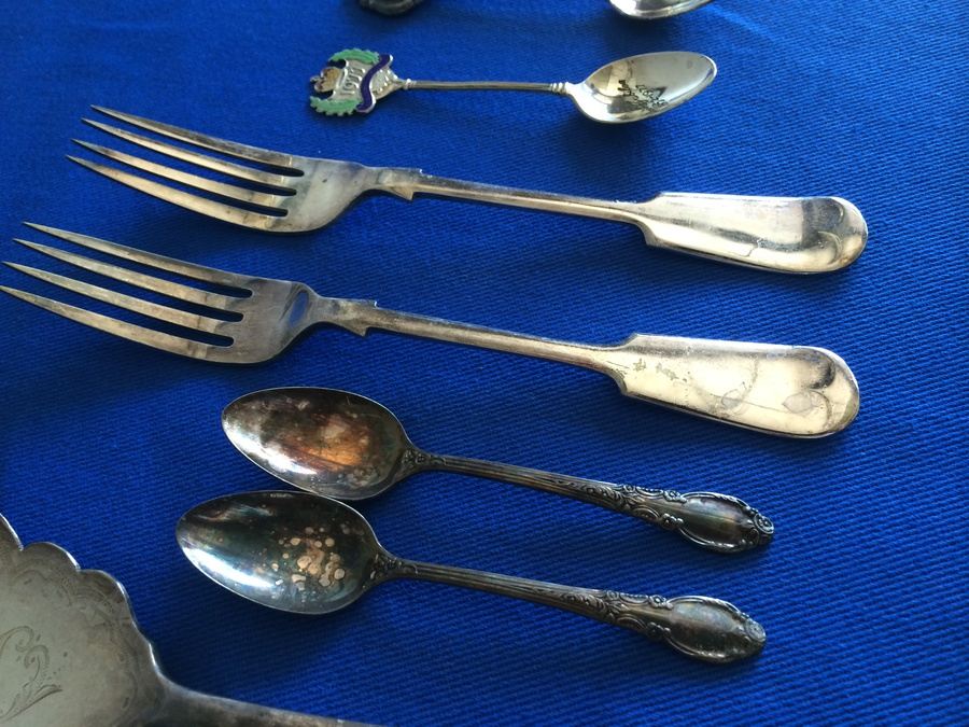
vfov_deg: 46.8
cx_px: 484
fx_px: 840
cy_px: 364
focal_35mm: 30
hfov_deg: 60.0
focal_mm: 4.12
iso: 80
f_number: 2.2
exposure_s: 1/30
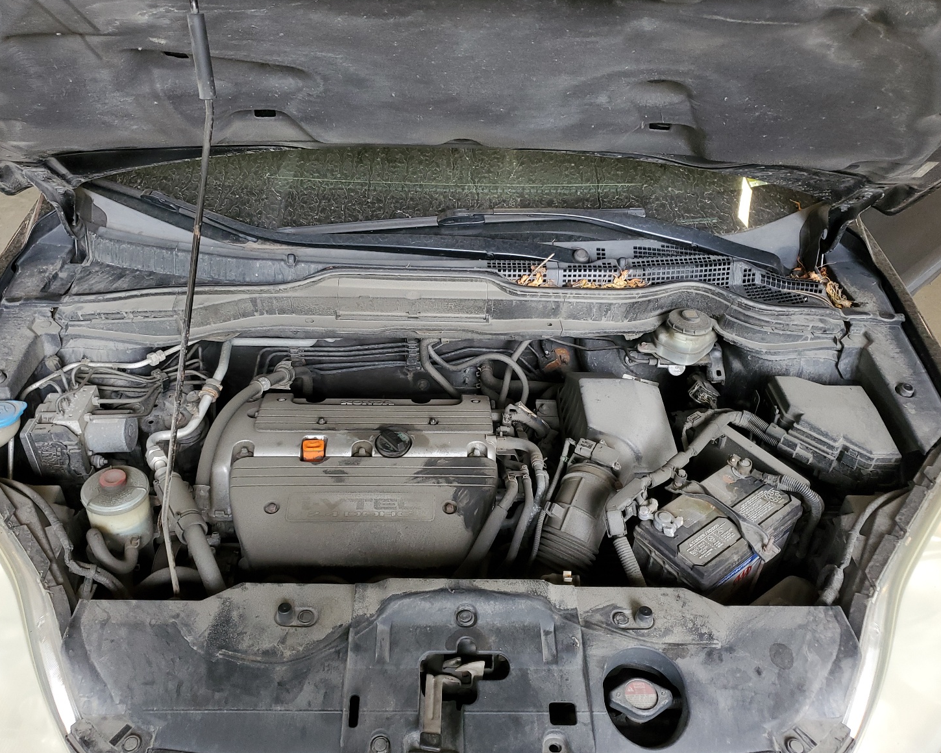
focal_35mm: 28
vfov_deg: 51.5
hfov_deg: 62.2
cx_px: 459
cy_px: 372
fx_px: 780
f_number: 1.5
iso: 86
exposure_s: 1/120
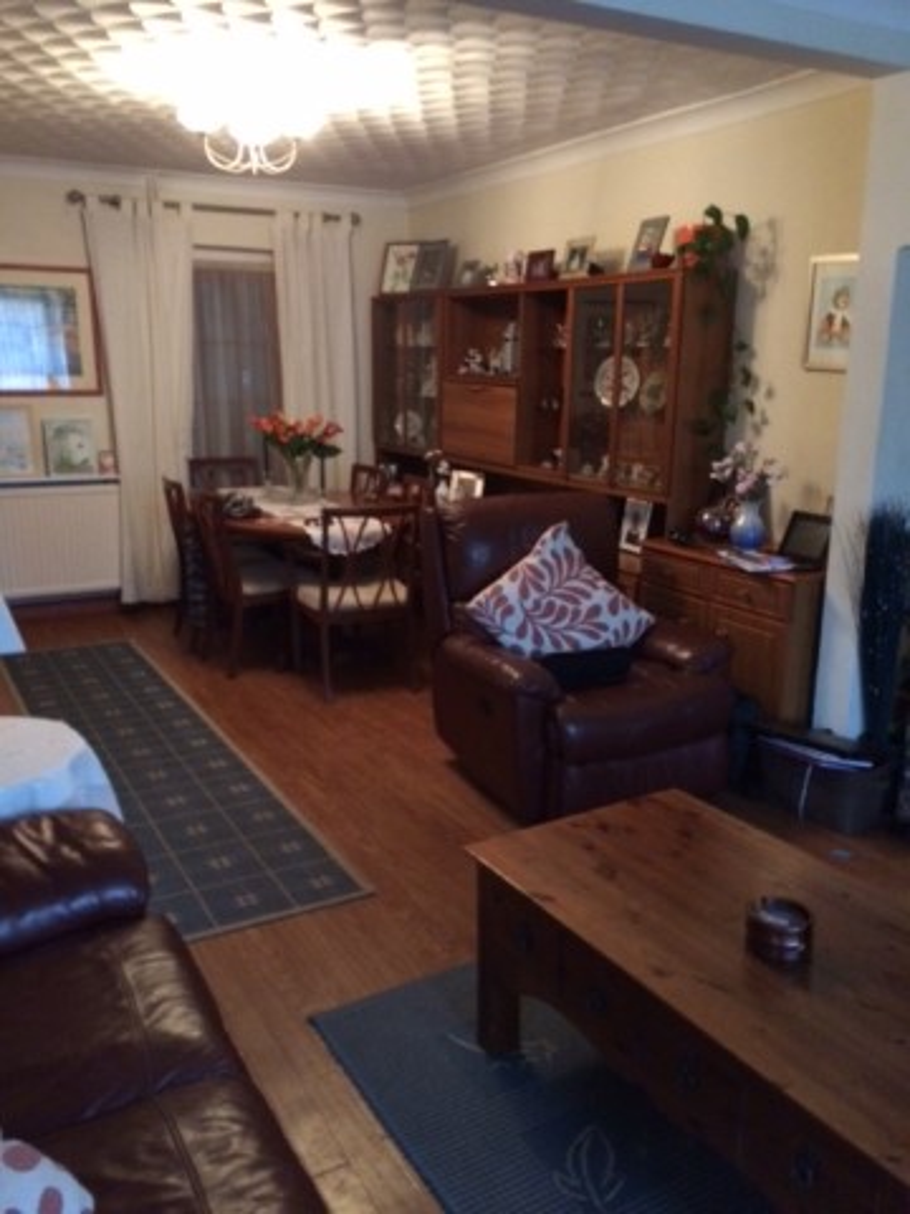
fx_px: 1016
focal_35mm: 29
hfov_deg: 48.2
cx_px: 455
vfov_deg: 61.7
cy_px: 607
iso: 400
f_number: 2.2
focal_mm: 4.15
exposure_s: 1/15
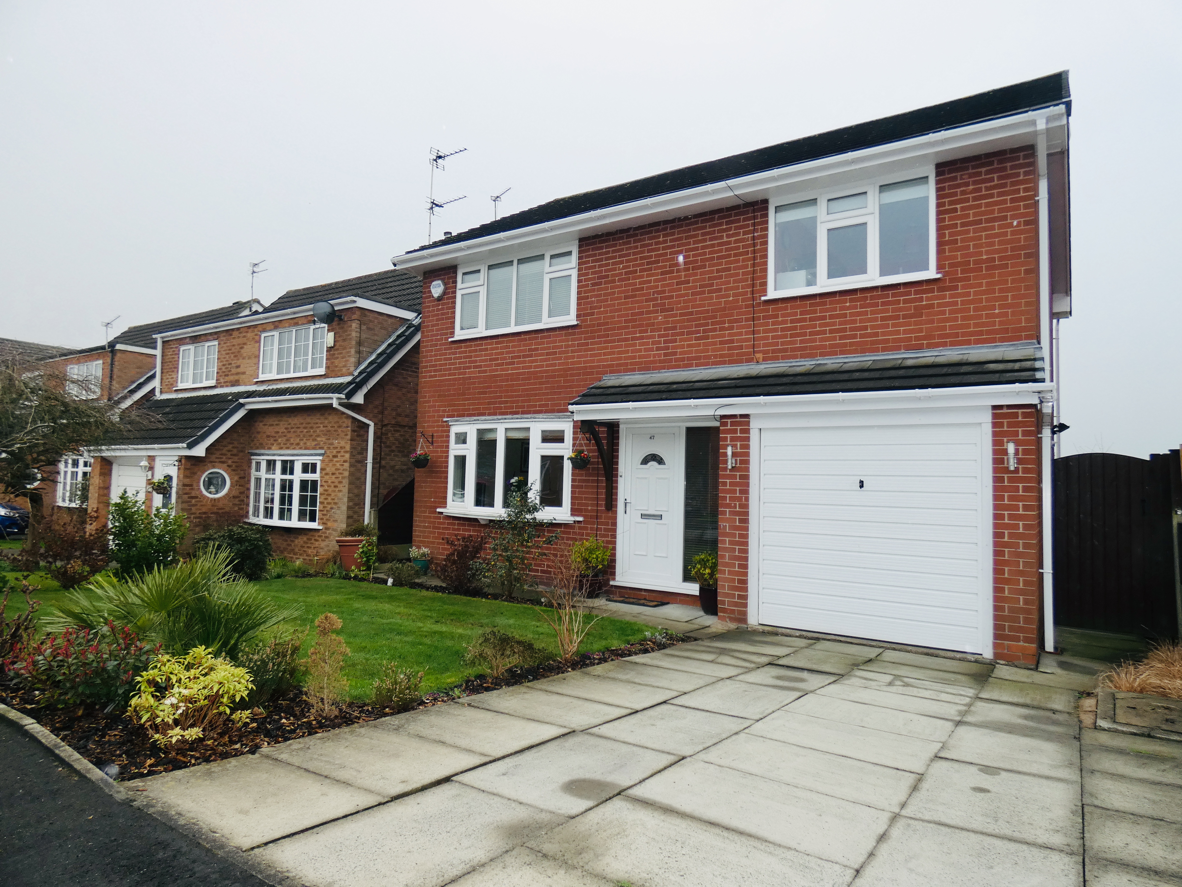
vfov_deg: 66.0
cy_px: 444
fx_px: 683
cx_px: 591
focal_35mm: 20
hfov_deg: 81.7
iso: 80
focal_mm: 3.6
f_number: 2.8
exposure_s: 1/200
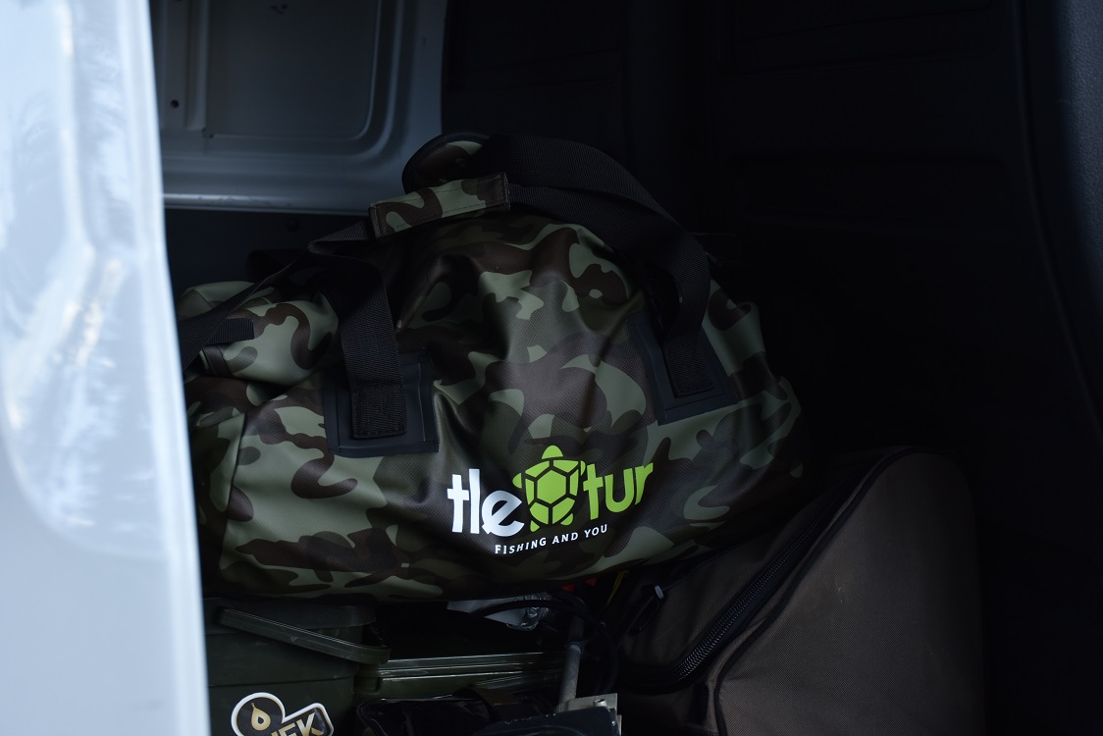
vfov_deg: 23.8
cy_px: 368
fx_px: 1747
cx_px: 552
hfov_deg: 35.0
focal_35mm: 57
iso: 160
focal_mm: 38
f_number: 4.5
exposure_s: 1/160
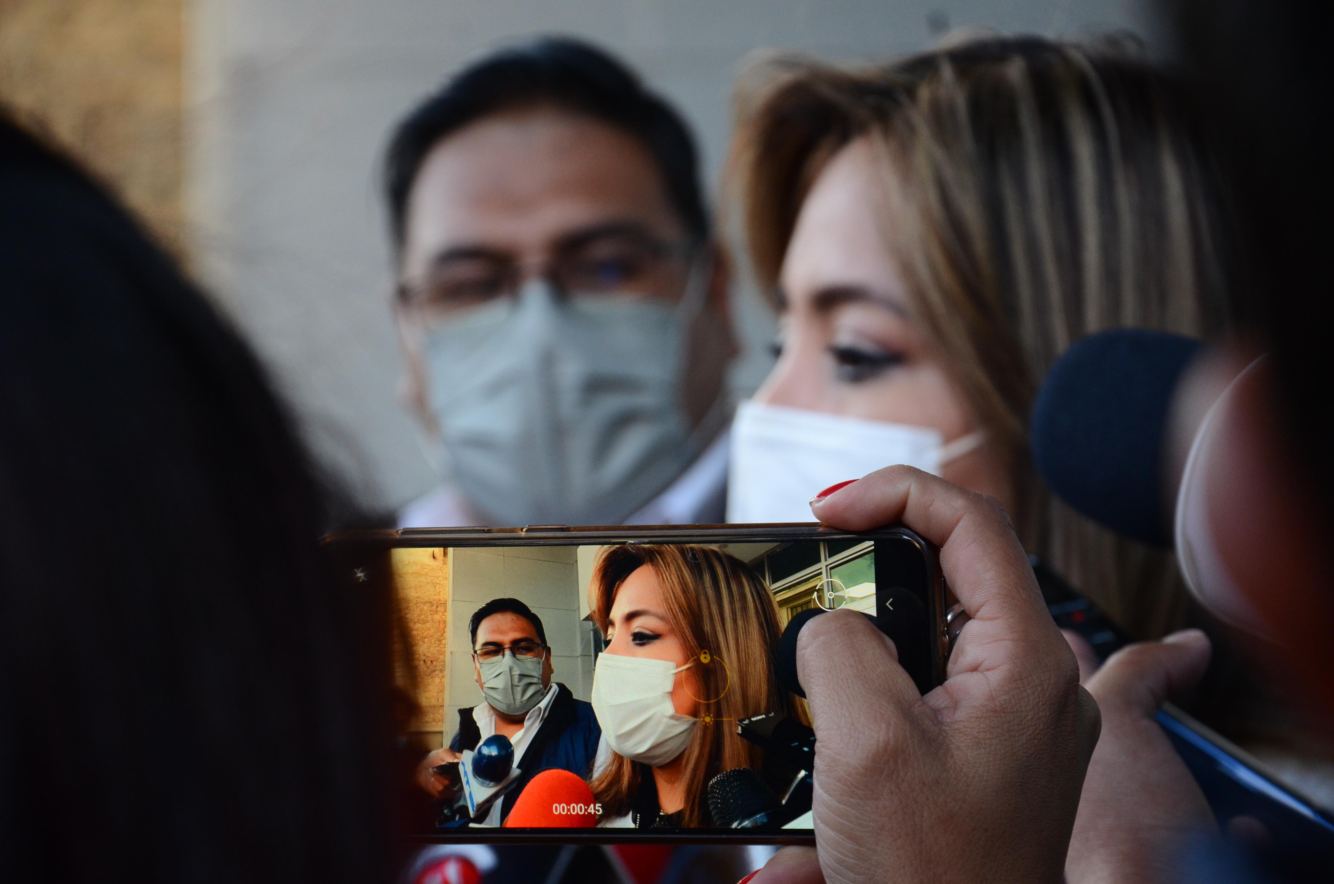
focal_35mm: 112
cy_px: 442
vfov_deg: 12.1
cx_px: 667
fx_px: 4160
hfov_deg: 18.2
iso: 1000
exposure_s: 1/160
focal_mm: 75
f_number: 5.3
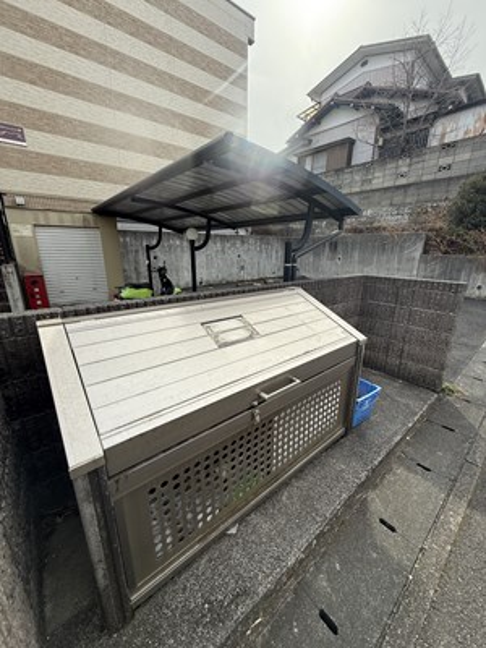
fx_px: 262
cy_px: 324
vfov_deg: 102.1
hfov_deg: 85.7
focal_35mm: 14
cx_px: 243
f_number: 2.2
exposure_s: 1/864
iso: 50
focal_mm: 2.22
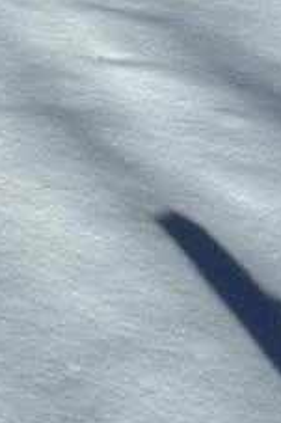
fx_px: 903
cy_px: -198
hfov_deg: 13.6
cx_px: -363
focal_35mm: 77
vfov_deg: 22.1
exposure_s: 1/7299
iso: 40
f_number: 2.2
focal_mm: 2.22
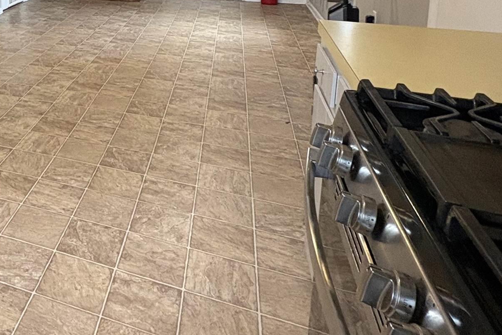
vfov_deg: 31.9
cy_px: -30
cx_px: -6
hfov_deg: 43.9
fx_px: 516
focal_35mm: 37
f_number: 2.2
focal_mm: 2.22
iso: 320
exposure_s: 1/60
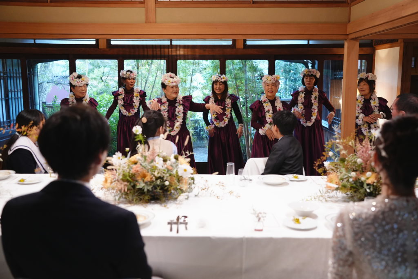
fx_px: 453
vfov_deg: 34.2
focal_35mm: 39
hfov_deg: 49.5
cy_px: 140
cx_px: 209
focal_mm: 39
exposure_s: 1/160
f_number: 2.8
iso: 4000
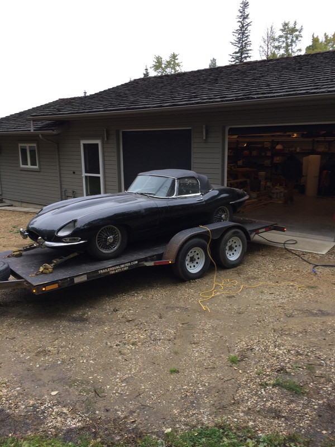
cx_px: 168
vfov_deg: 61.7
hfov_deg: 48.2
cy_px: 224
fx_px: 374
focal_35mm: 29
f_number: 2.2
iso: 32
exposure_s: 1/164
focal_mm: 4.15
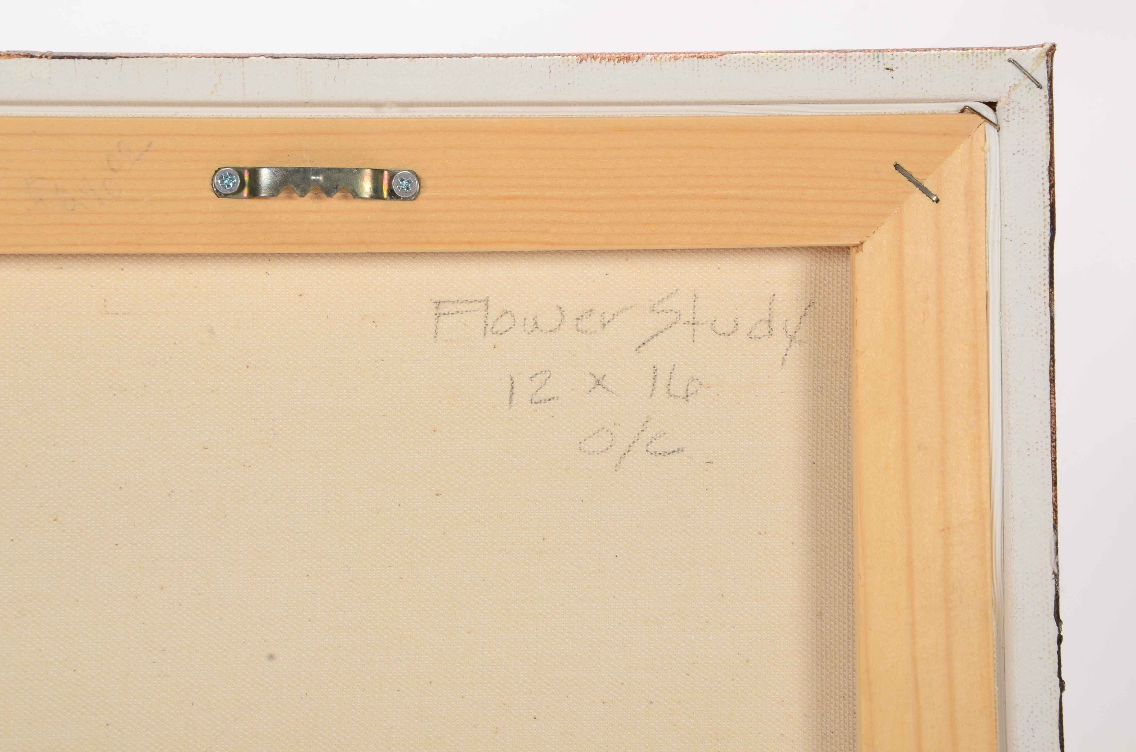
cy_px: 376
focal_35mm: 93
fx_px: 2929
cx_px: 568
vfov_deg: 14.6
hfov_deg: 22.0
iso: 200
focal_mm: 62
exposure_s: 1/160
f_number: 18
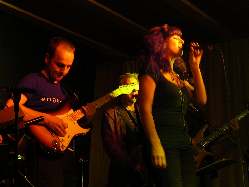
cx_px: 124
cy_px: 94
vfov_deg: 20.7
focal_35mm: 71
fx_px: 511
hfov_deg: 27.4
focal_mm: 10.5
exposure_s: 1/8
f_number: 3.7
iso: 200
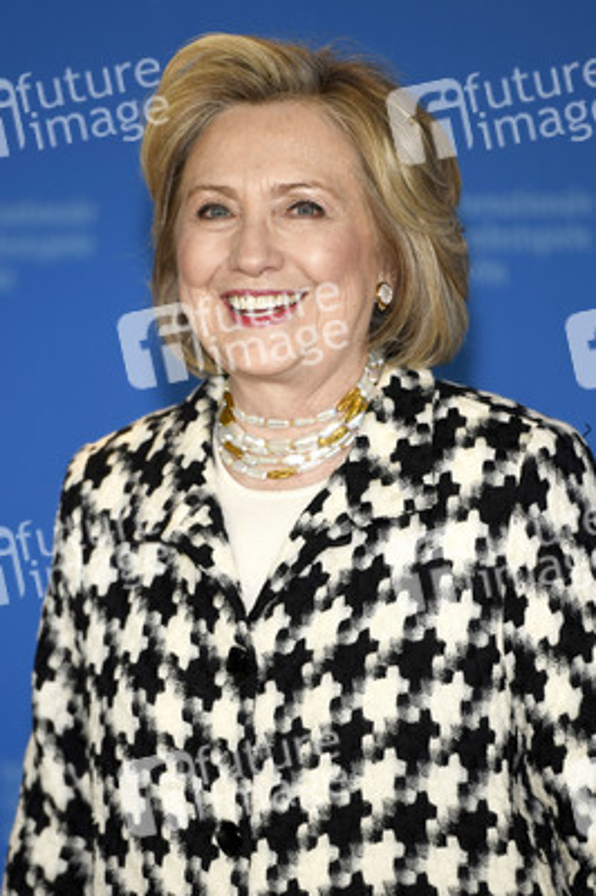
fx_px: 4975
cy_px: 448
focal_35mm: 200
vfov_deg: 10.3
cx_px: 298
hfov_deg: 6.9
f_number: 3.5
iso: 640
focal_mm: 200
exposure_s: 1/320
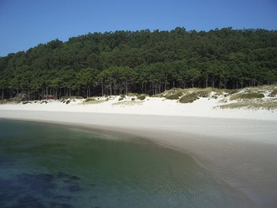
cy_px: 104
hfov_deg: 52.6
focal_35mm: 35
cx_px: 138
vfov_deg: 40.7
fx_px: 280
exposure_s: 1/500
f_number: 4.3
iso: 50
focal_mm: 5.8
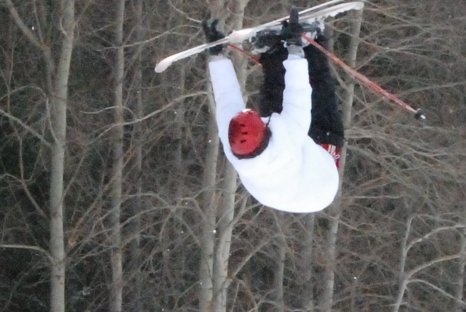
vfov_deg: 3.8
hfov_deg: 5.7
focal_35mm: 362
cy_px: 223
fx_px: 4692
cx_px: 403
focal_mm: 50
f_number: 13
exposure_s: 1/3200
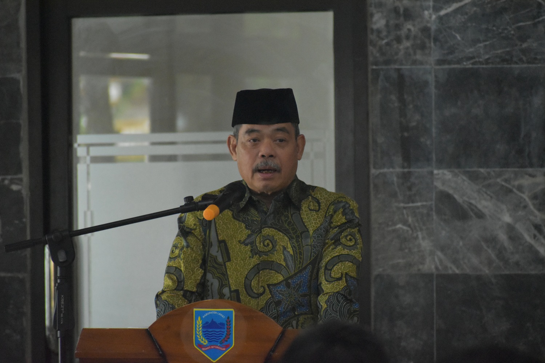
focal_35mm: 450
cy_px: 182
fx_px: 6812
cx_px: 272
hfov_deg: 4.6
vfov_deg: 3.1
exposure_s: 1/125
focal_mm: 300
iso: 6400
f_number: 6.3
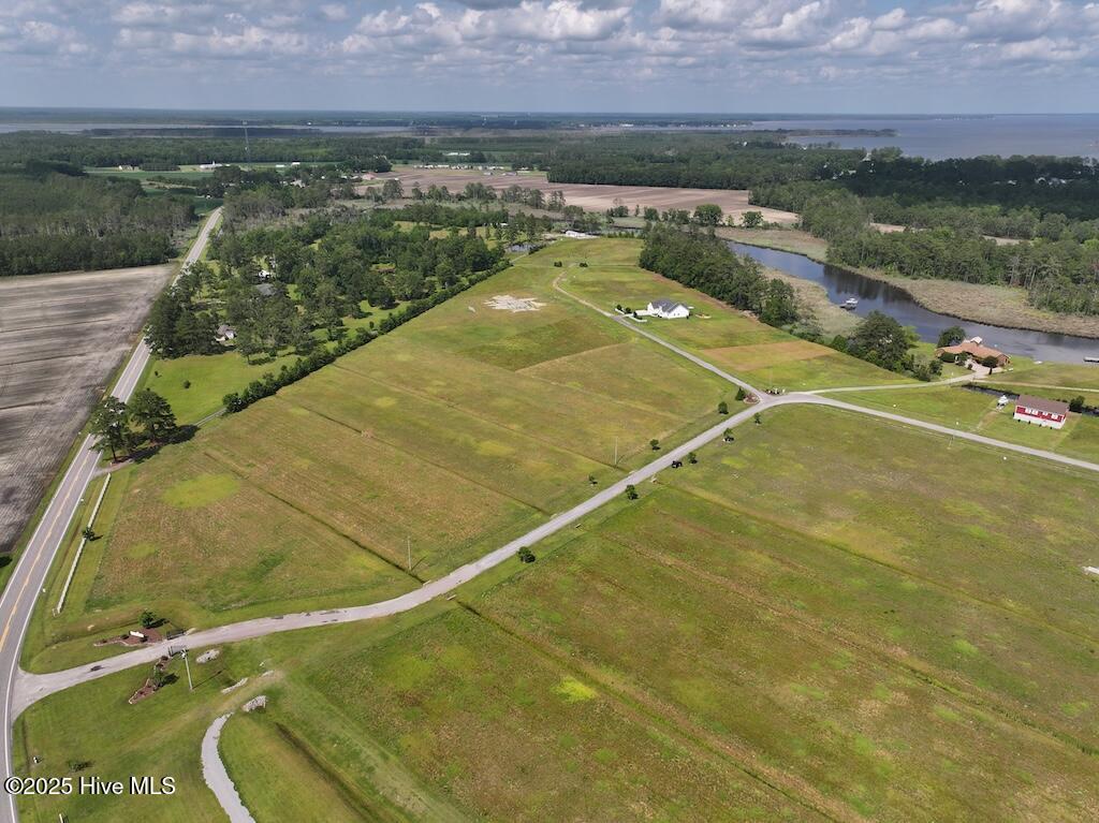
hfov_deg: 71.6
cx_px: 550
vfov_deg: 56.8
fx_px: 762
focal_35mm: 24
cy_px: 412
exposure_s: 1/160
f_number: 2.8
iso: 100
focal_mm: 12.29
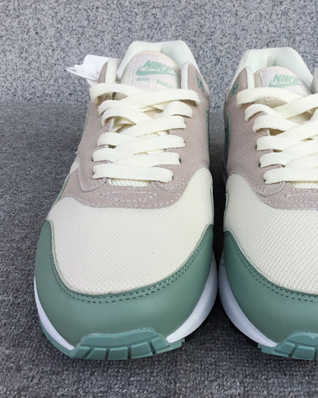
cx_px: 226
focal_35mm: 41
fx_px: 482
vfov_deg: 44.8
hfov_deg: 35.9
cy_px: 199
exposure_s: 1/547
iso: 25
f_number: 2.4
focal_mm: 3.3
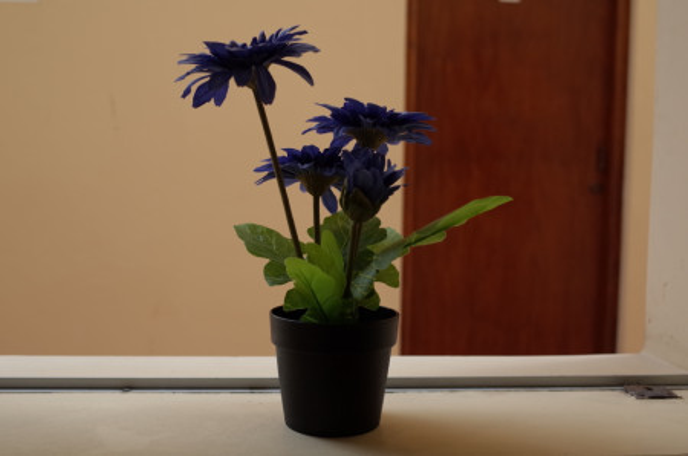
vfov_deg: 37.7
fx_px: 667
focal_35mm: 35
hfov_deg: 54.5
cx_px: 344
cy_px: 228
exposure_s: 1/500
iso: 100
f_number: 2.8
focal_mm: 18.3
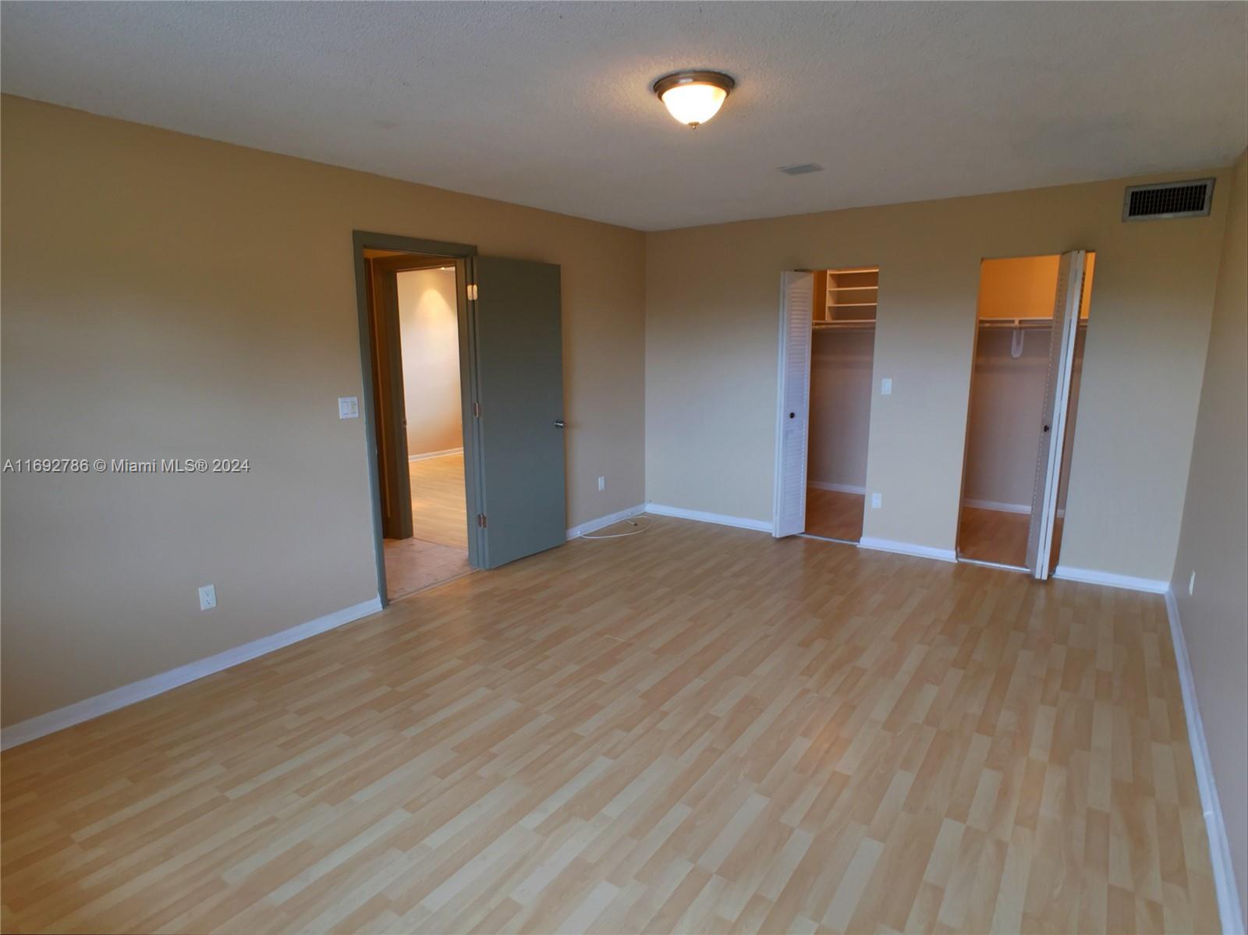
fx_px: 1045
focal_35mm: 29
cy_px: 468
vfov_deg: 48.2
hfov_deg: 61.7
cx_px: 624
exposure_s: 1/40
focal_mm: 4.15
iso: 32
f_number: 2.2
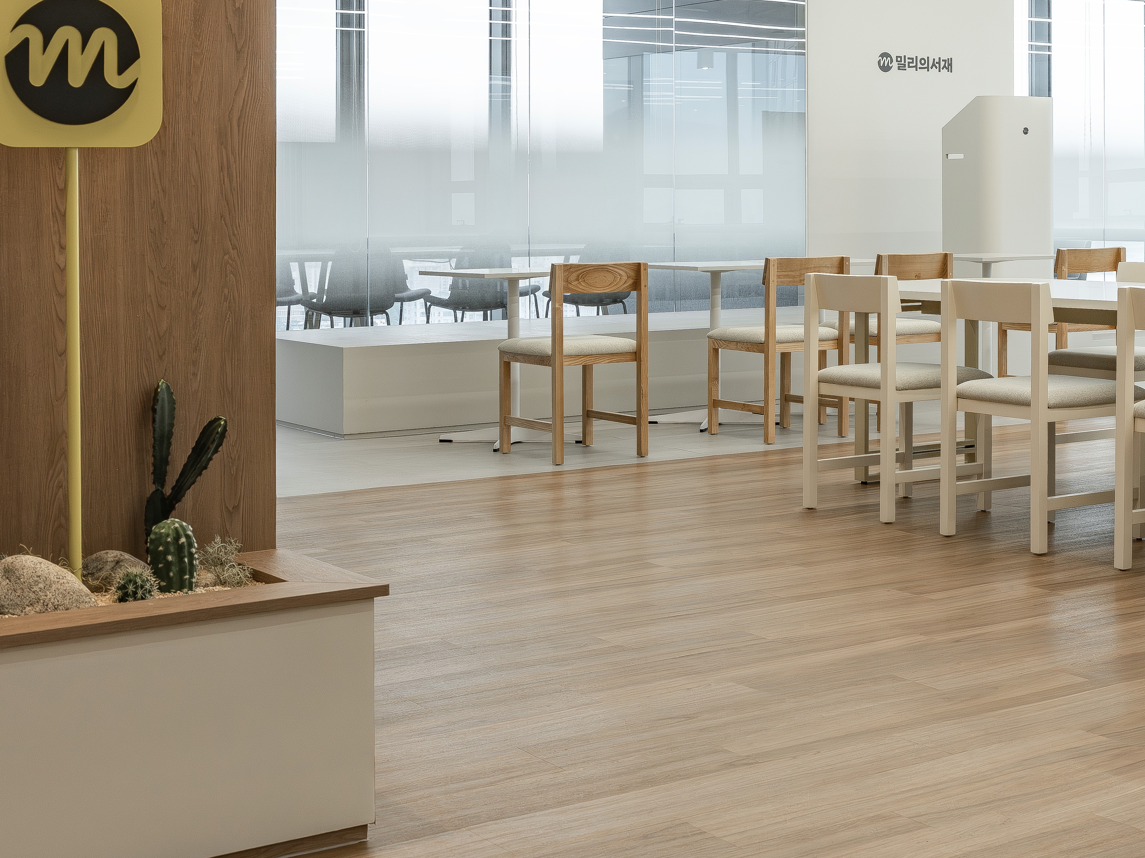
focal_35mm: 57
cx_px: 762
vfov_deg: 25.1
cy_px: 149
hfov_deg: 33.5
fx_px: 1885
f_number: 7.1
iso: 800
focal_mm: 35
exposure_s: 1/60
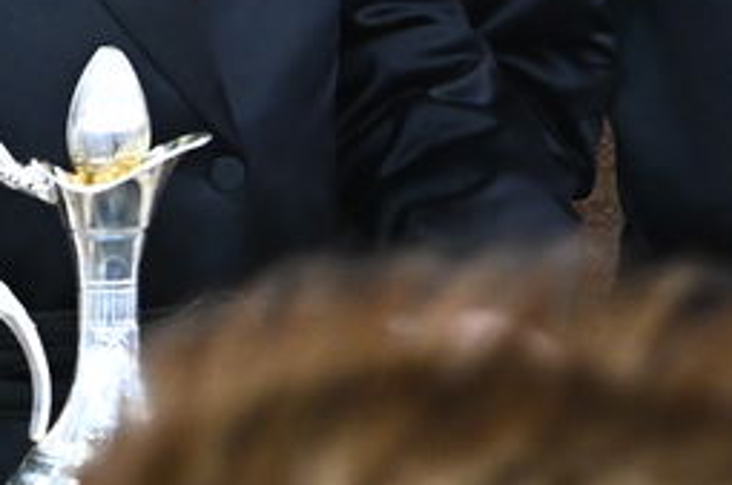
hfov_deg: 5.3
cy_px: -172
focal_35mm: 385
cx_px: 1036
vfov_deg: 3.5
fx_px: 7814
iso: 5000
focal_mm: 70
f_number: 4.5
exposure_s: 1/250
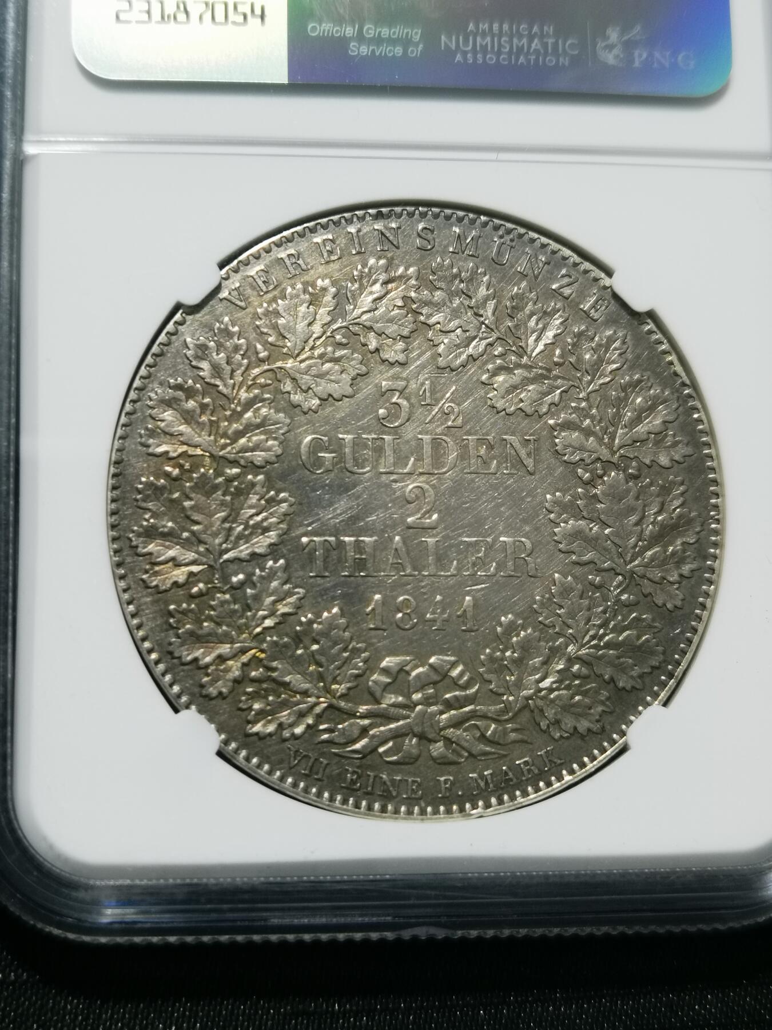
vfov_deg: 32.7
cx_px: 386
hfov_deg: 24.8
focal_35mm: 59
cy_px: 515
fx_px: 1754
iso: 125
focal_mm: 6.67
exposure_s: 1/100
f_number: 1.9
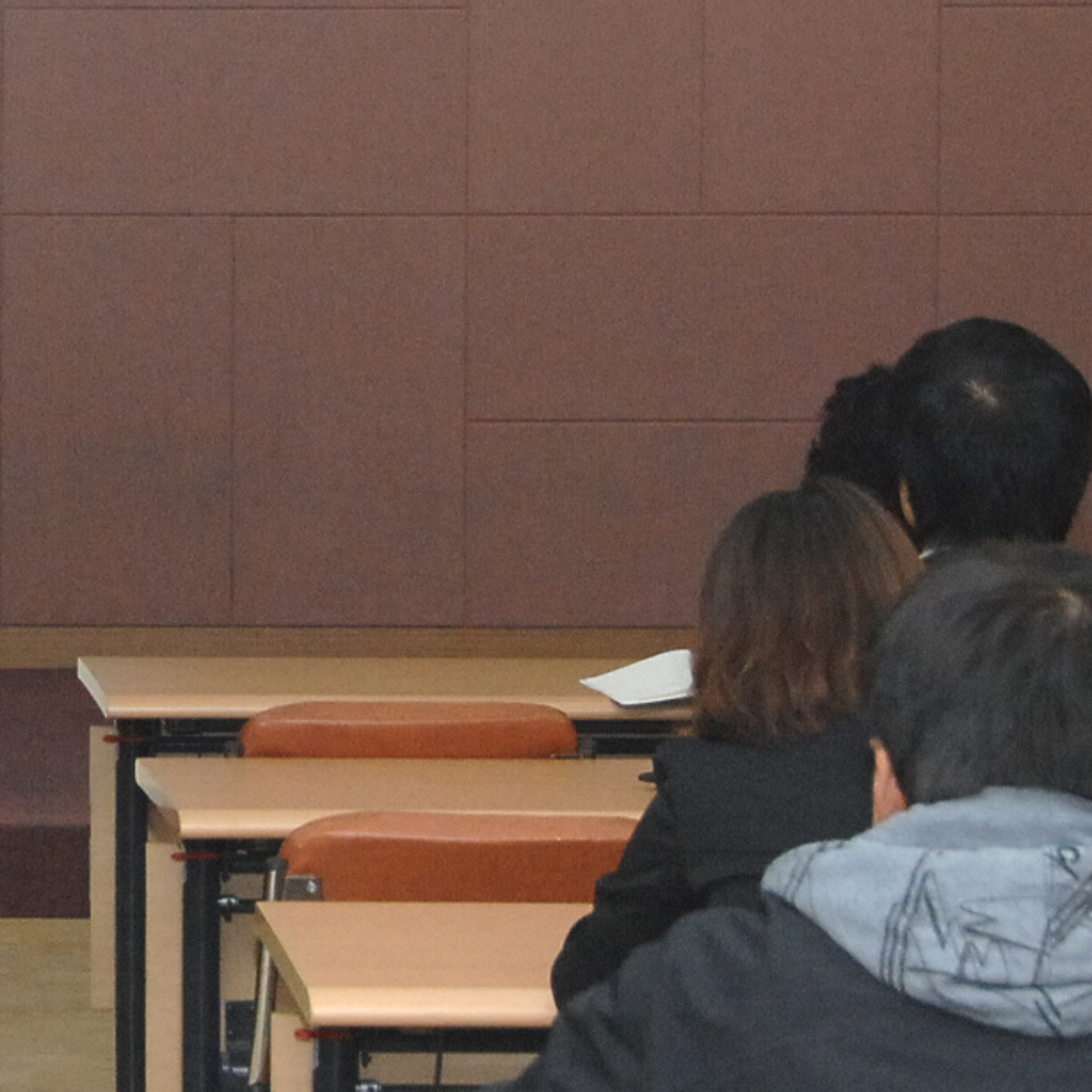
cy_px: 219
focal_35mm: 160
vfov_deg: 10.9
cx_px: -237
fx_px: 5710
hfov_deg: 10.7
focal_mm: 36
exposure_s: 1/60
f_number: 6.7
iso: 800
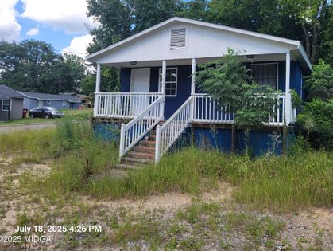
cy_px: 103
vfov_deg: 45.3
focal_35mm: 31
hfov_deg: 58.0
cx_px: 195
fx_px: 298
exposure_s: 1/1111
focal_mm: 5.4
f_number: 1.8
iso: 40
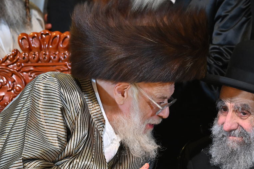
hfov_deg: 6.1
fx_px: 2399
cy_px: 121
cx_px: 199
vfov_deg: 4.0
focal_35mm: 340
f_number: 5
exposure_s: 1/200
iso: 1250
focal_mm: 185
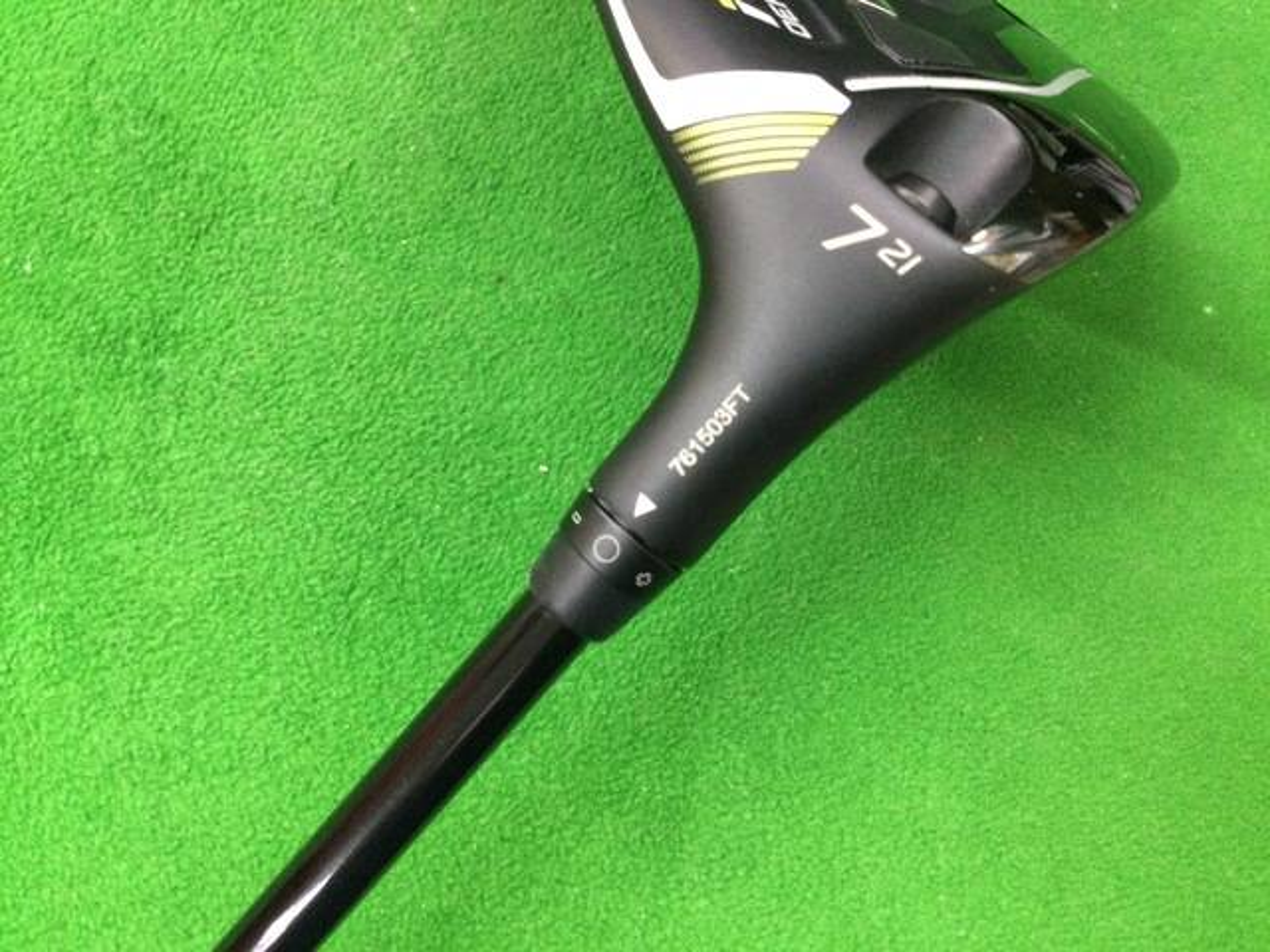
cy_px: 476
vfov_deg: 45.4
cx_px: 635
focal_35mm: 31
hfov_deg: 58.4
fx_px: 1137
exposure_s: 1/24
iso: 200
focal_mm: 3.3
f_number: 2.4
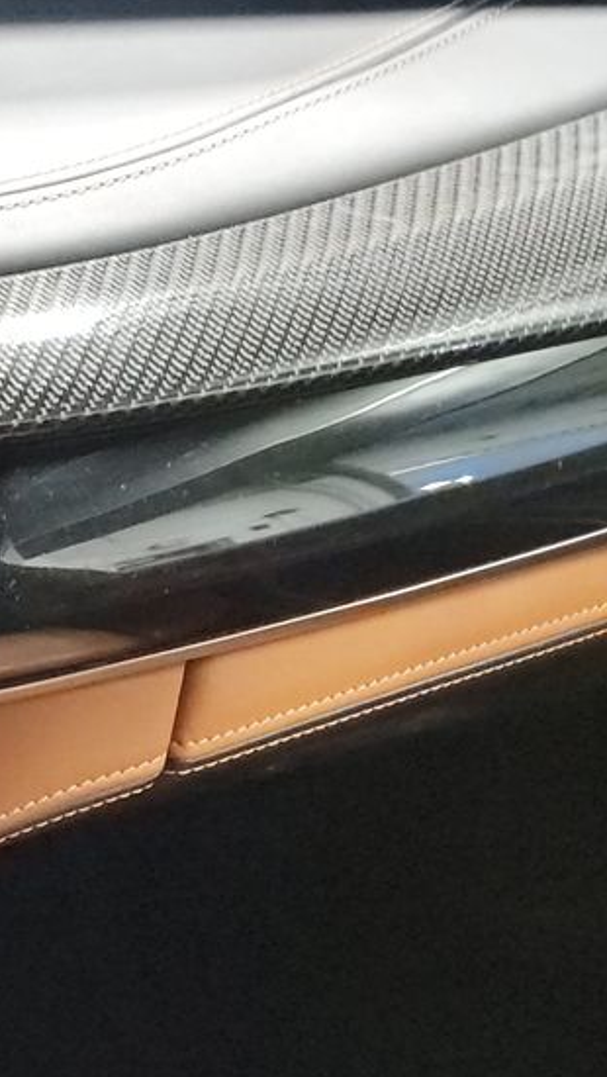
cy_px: 691
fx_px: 2171
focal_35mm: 76
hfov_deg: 12.0
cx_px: -957
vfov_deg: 27.7
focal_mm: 6.7
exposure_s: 1/24
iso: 2237
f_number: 1.8
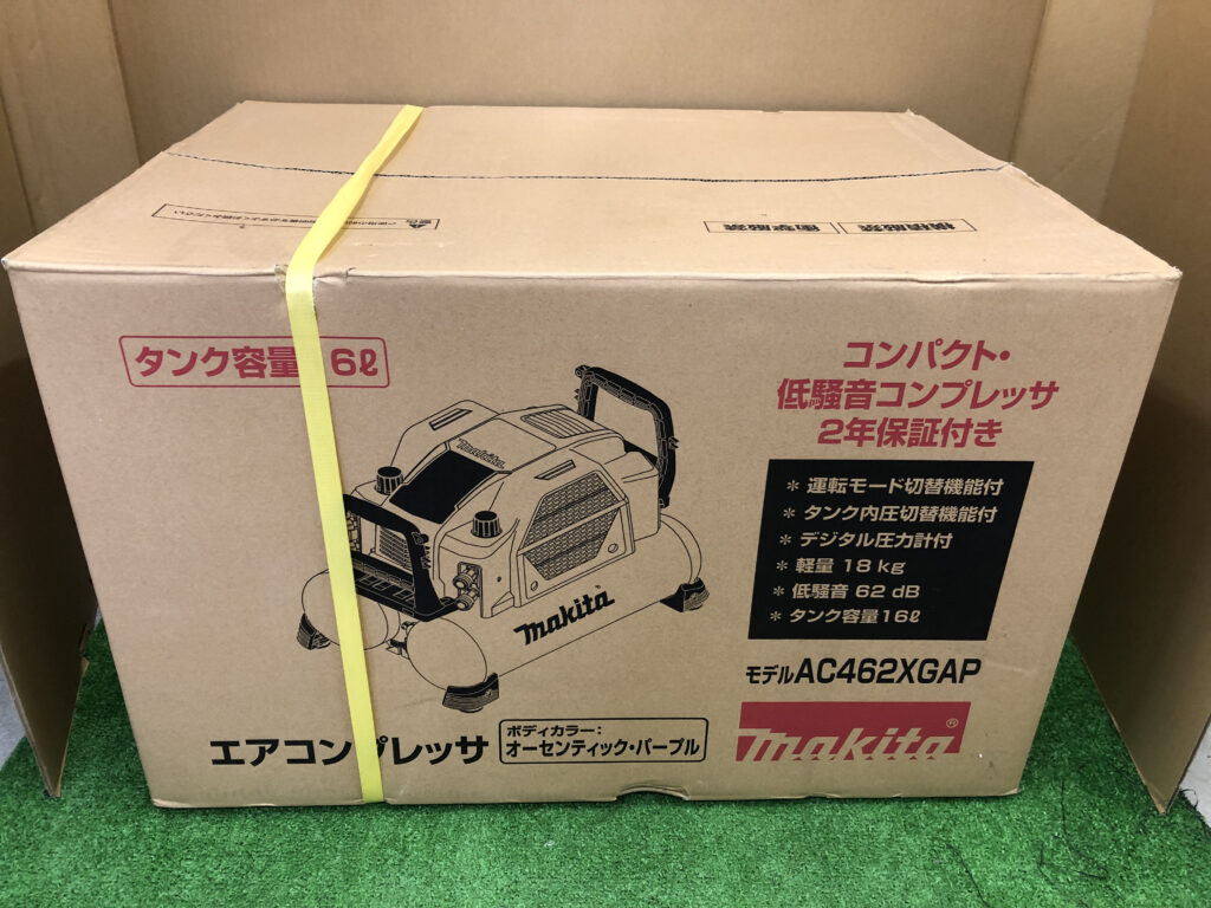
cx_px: 606
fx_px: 980
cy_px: 454
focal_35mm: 28
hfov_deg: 63.4
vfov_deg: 49.7
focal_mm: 3.99
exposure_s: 1/25
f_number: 1.8
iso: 32
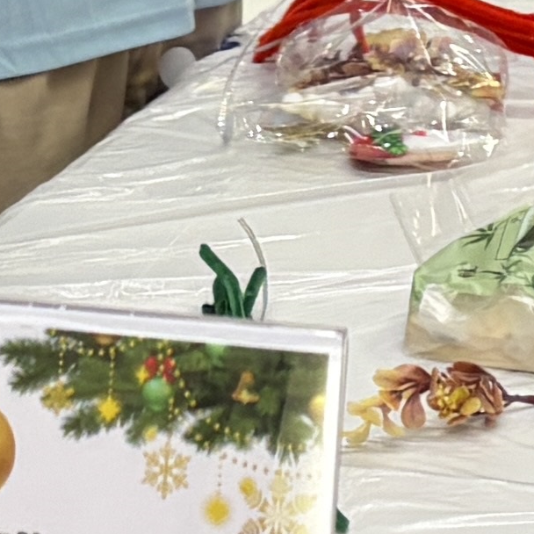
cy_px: -249
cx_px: 437
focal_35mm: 216
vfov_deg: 8.0
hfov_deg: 8.1
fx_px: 3770
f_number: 1.6
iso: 100
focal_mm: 5.96
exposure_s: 1/50
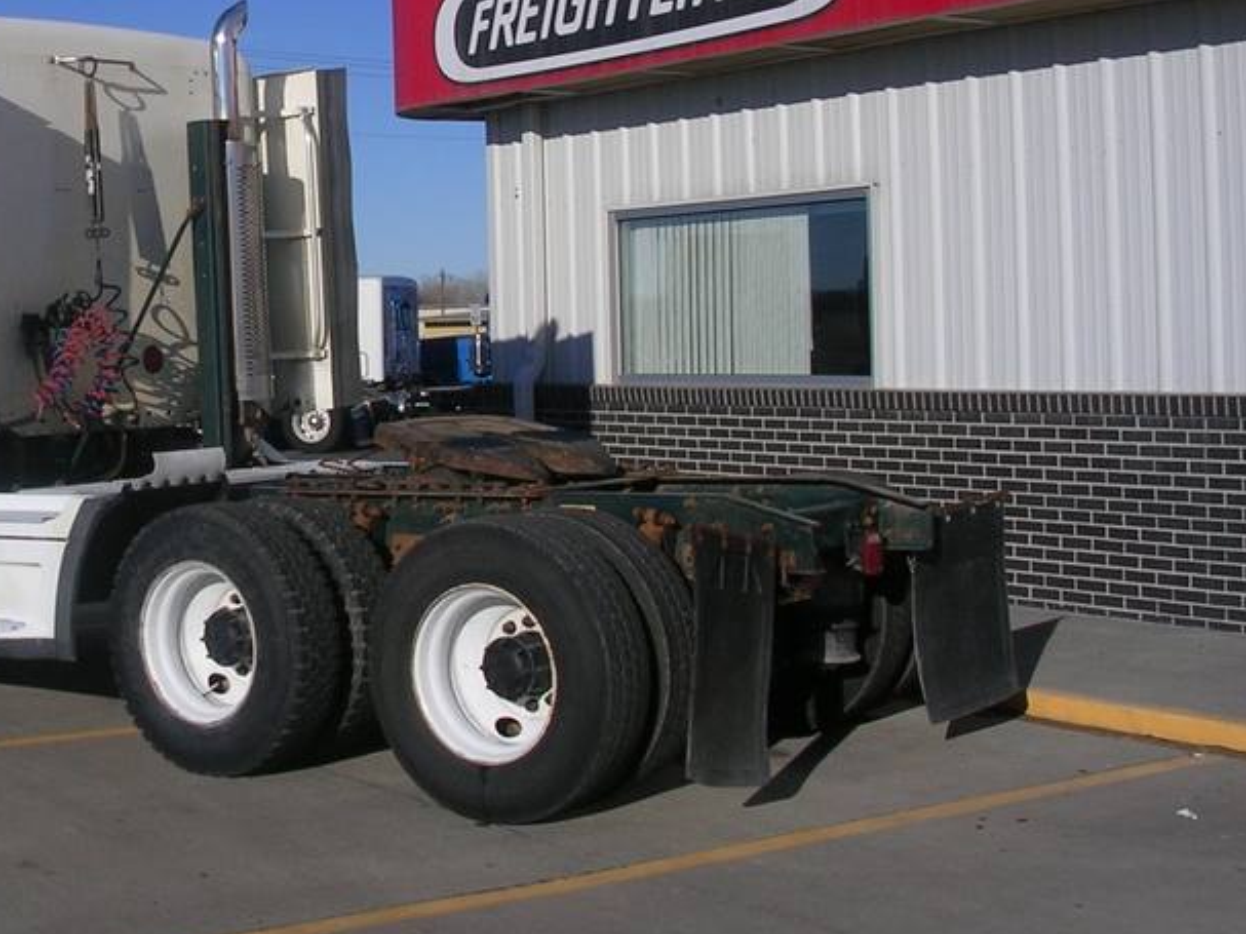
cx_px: 251
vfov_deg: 23.9
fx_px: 2195
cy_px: 288
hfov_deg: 30.9
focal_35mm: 61
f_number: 5.6
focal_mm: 5.8
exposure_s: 1/657
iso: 50
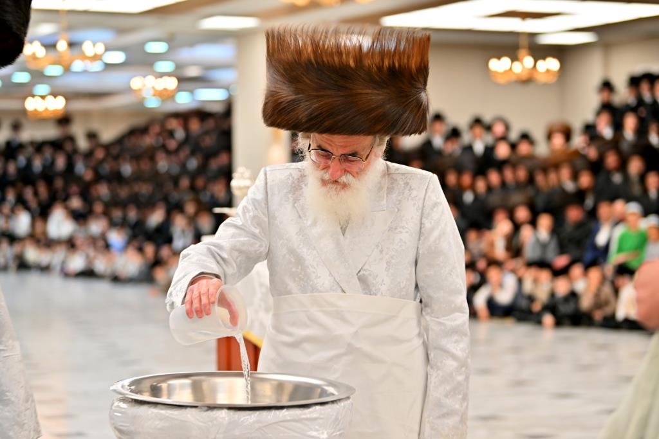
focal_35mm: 90
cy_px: 220
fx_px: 1648
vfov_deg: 15.2
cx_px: 330
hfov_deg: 22.6
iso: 200
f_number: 2.8
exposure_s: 1/160
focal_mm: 90
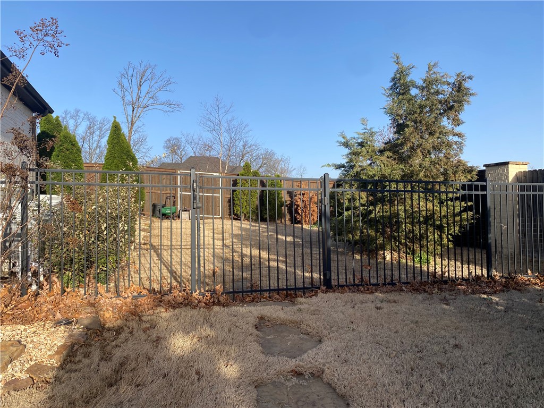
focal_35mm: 26
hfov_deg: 67.3
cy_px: 204
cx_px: 272
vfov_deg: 53.1
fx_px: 409
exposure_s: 1/1522
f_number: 1.8
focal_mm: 4.25
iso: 32
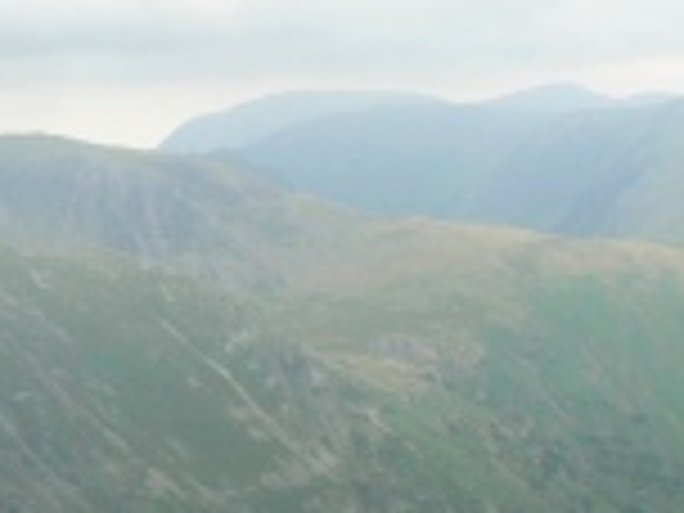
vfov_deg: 14.3
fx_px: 2015
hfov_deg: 19.2
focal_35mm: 102
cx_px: 472
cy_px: 486
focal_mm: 6
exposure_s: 1/160
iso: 80
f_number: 5.6
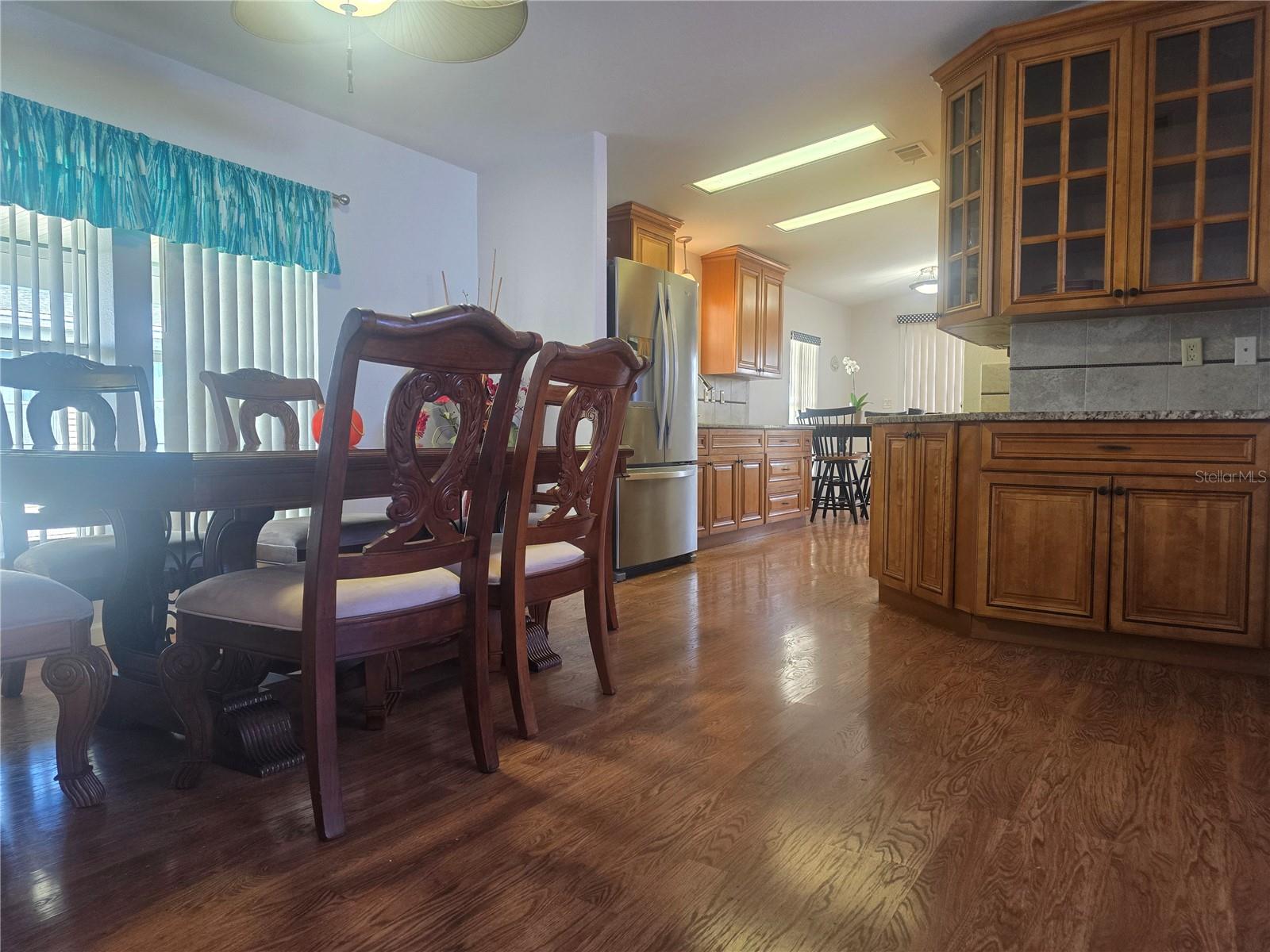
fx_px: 844
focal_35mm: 23
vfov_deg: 58.9
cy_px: 476
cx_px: 635
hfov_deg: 73.9
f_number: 1.7
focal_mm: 6.3
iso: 200
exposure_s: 1/120
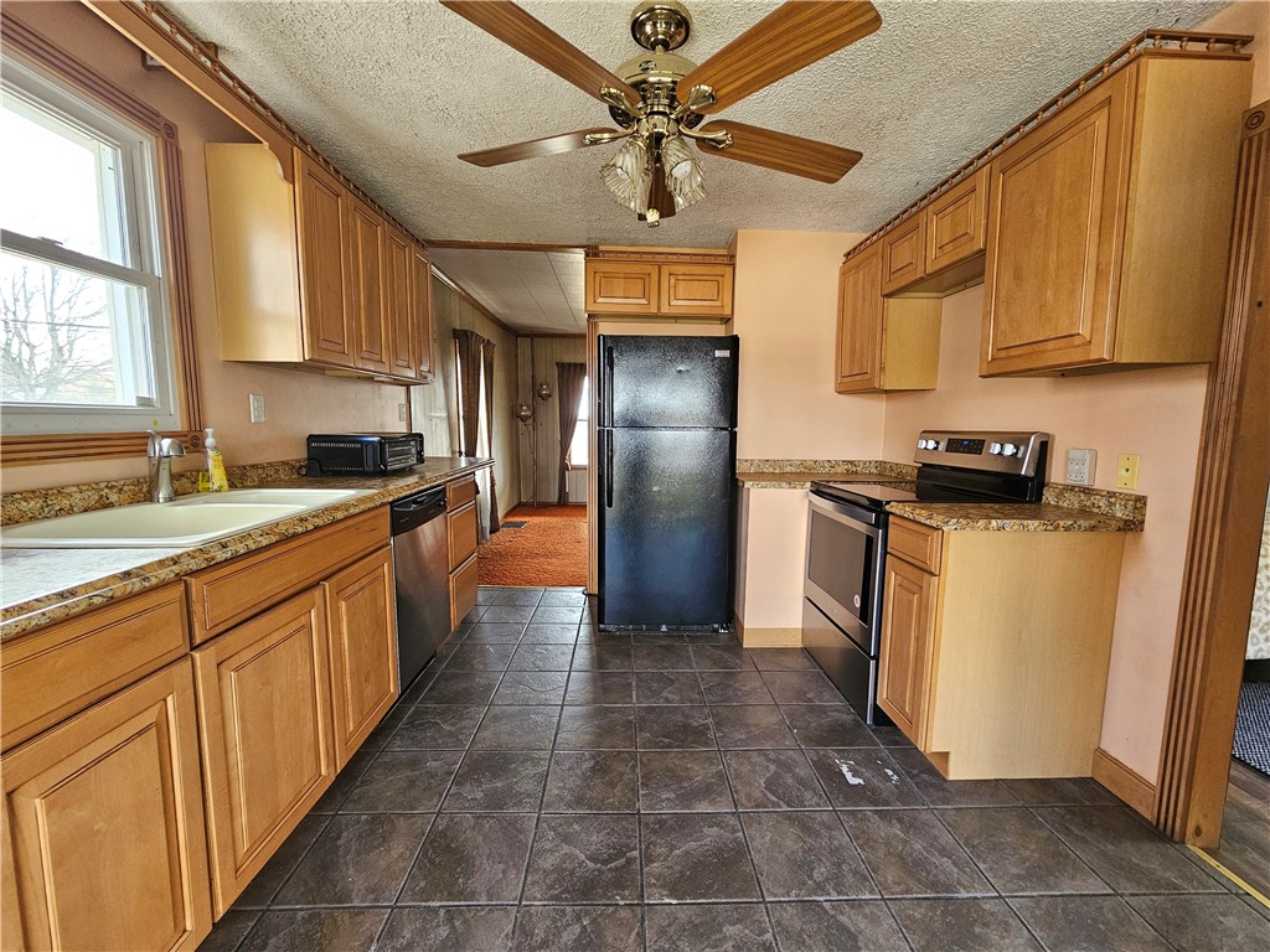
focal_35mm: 13
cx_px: 635
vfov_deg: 89.9
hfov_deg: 106.2
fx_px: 477
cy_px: 476
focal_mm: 2.2
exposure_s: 1/40
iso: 320
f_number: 2.2
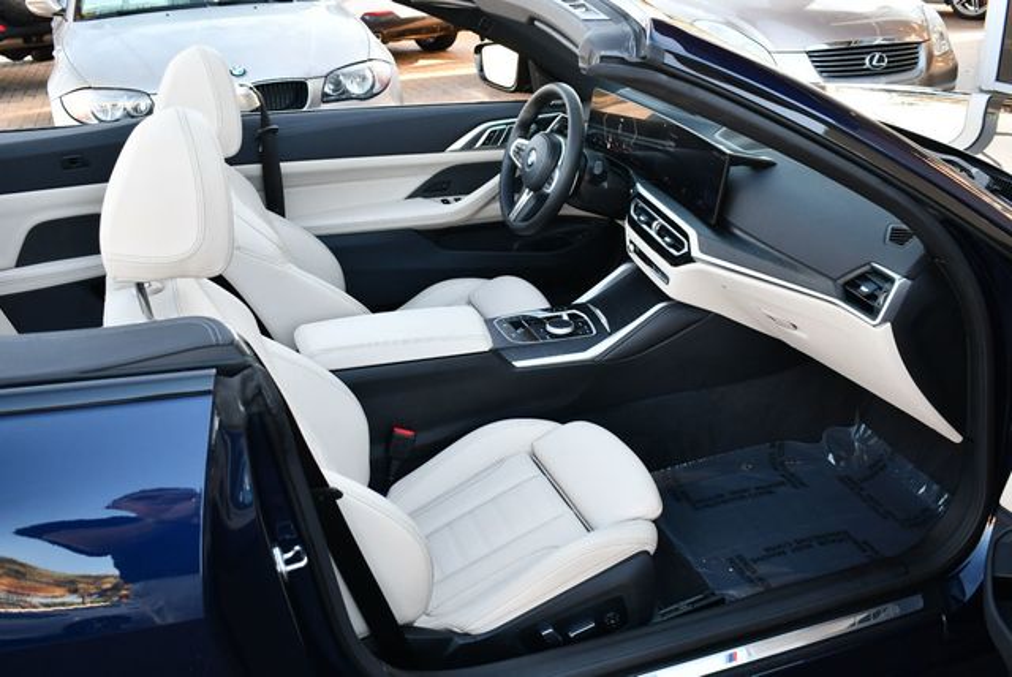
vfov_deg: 36.9
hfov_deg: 53.1
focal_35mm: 36
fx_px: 1013
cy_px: 338
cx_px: 506
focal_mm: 18
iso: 450
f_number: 3.5
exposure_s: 1/250
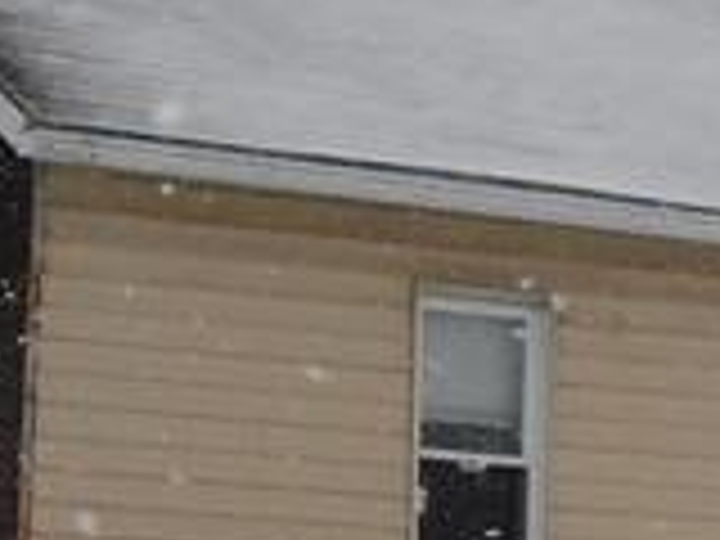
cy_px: 742
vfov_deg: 5.8
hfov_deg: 7.7
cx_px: 234
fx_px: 5325
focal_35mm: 256
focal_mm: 7.1
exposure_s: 1/1250
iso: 125
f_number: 3.6
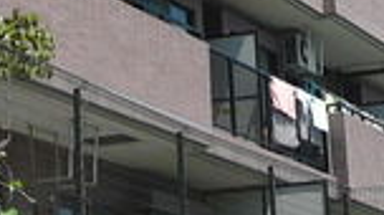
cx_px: 18
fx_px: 1708
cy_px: -78
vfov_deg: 7.1
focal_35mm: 168
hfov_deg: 12.7
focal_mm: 4.6
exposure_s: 1/800
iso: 100
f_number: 3.3
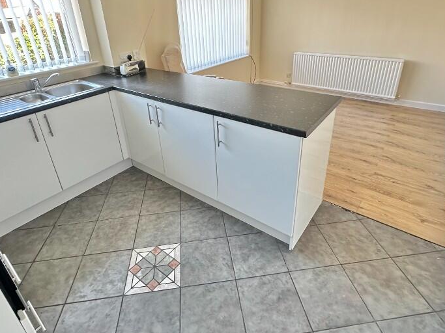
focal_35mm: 21
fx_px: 270
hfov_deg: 79.0
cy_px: 129
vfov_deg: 62.7
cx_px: 214
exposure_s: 1/99
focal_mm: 2.22
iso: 250
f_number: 2.2
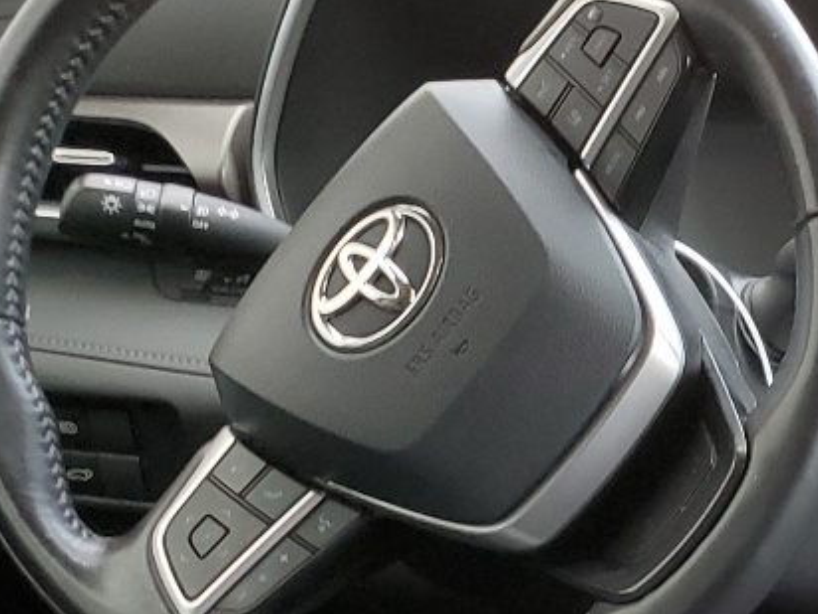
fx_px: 2387
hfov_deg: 16.9
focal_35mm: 101
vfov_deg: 13.9
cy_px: 854
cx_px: 1366
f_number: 1.5
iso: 59
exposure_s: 1/60.2
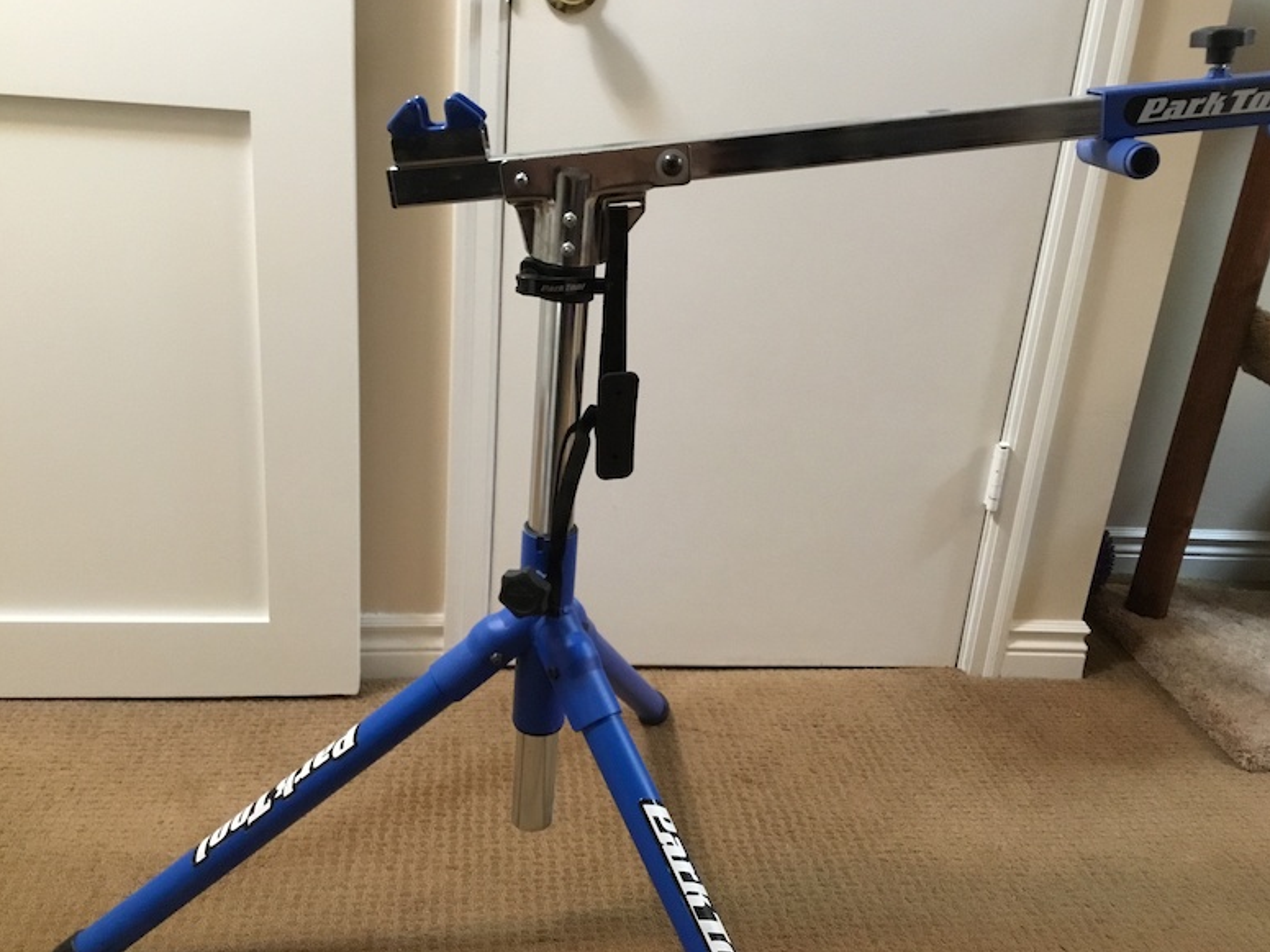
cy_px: 475
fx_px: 1174
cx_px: 649
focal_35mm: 32
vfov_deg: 44.1
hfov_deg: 56.8
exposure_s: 1/20
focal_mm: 3.3
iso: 200
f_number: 2.4
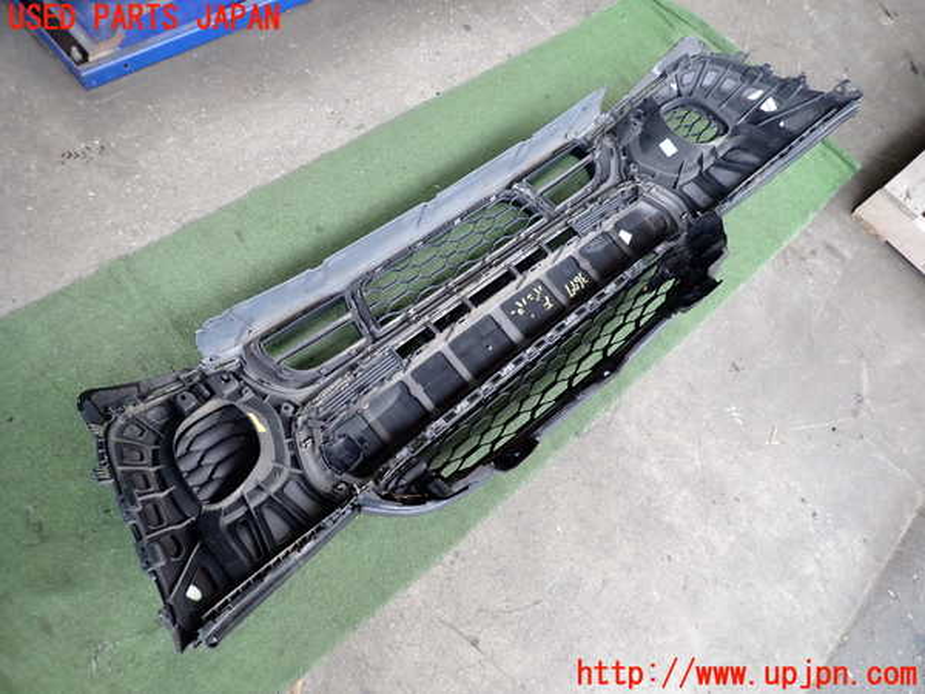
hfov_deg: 69.4
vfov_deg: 54.9
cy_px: 347
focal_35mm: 25
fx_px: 668
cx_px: 462
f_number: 2
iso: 200
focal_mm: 4.5
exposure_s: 1/125
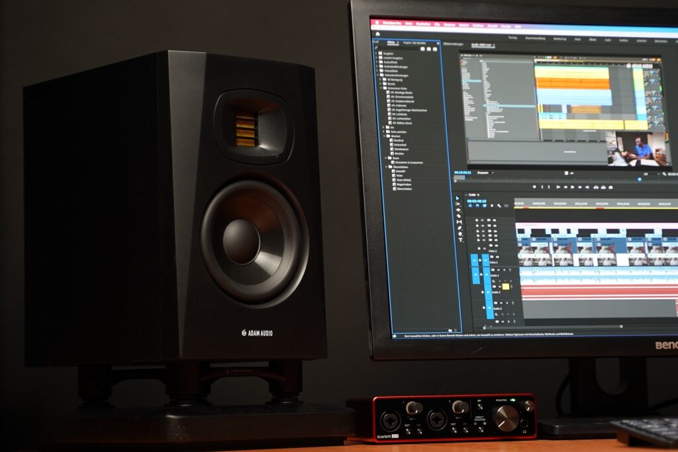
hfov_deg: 21.2
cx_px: 339
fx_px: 1808
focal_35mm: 96
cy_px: 226
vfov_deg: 14.3
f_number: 2.8
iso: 400
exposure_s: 1/20
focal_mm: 64
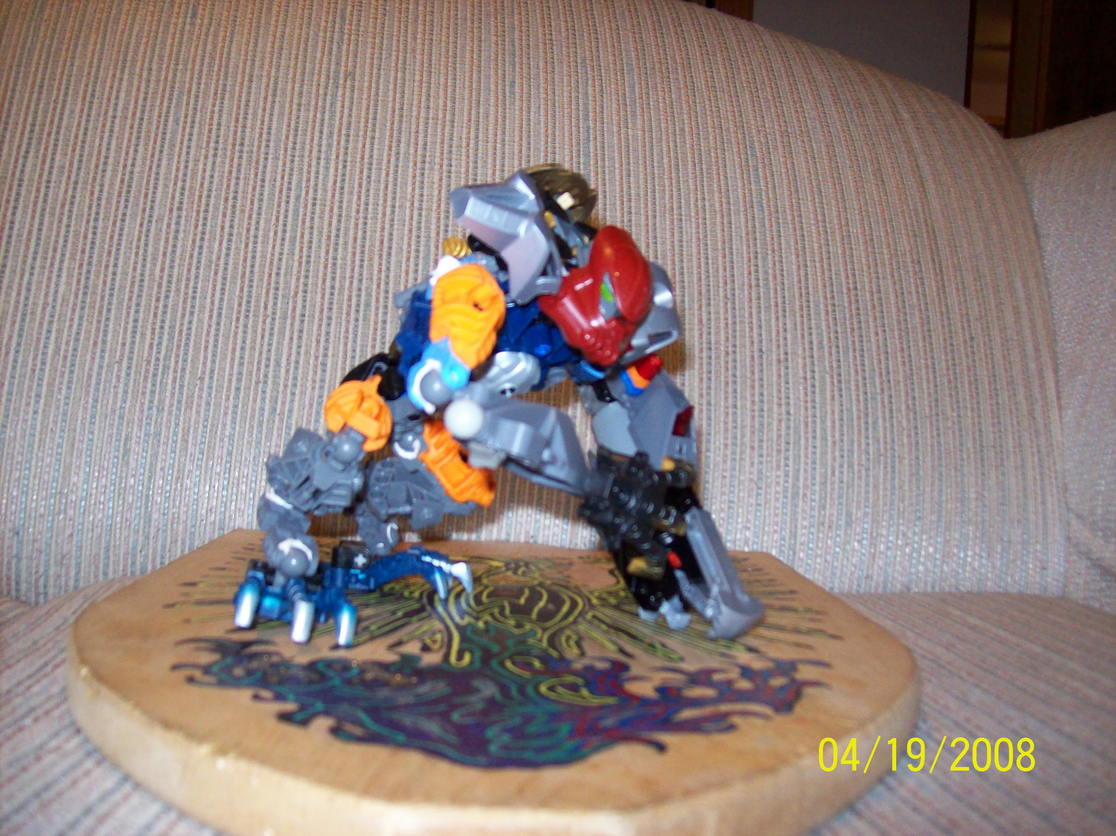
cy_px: 418
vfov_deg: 39.6
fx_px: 1160
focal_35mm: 36
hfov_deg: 51.4
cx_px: 558
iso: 200
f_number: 2.7
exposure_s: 1/64
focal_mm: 6
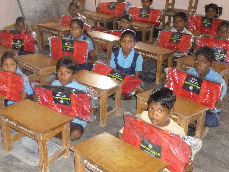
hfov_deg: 39.2
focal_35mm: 48
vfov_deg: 30.1
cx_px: 75
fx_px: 318
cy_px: 58
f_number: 2.9
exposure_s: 1/60
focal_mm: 5.7
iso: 1000
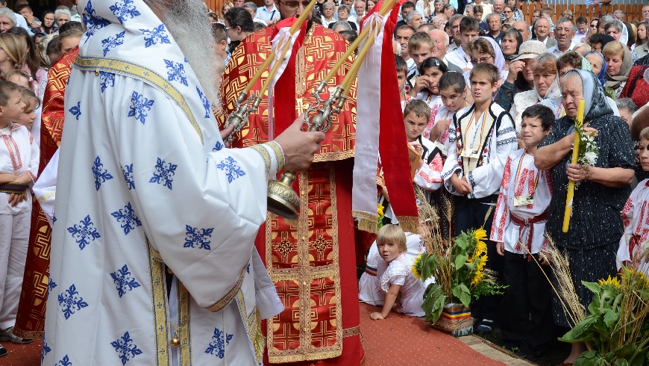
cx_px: 434
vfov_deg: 18.4
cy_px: 69
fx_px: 1119
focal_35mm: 65
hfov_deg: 32.1
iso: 100
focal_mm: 30
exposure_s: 1/100
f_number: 9
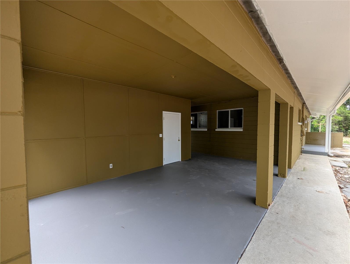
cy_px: 132
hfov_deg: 106.1
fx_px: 132
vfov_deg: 90.1
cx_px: 175
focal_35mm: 13
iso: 43
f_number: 2.2
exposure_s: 1/45.7
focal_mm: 1.95
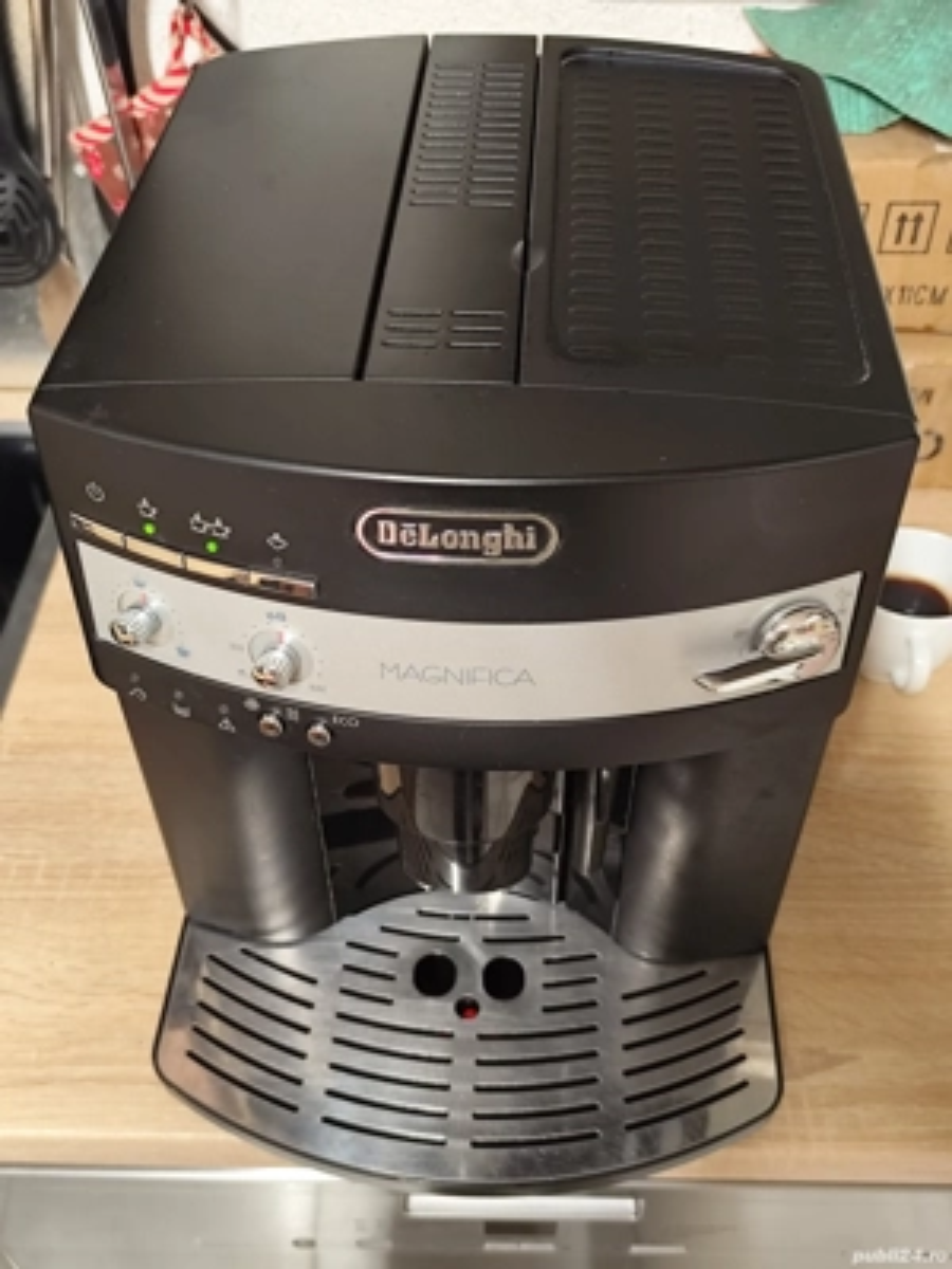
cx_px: 476
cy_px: 634
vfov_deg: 56.8
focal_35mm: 32
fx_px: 1173
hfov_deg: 44.2
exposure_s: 1/33.3
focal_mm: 6.19
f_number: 1.65
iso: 640
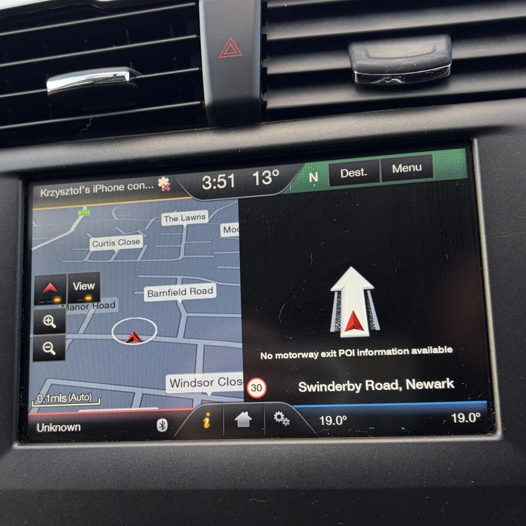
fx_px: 722
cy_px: 282
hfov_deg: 39.9
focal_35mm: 42
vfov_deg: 40.0
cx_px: 225
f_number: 1.6
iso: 80
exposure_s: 1/163
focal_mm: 5.96
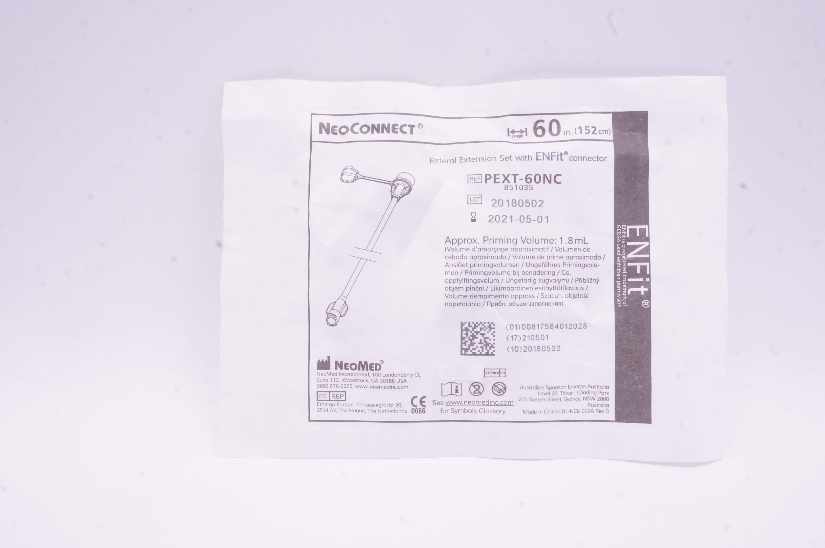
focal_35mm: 42
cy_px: 274
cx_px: 412
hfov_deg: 46.4
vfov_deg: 31.8
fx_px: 961
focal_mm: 28
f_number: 20
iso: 1600
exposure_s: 1/25
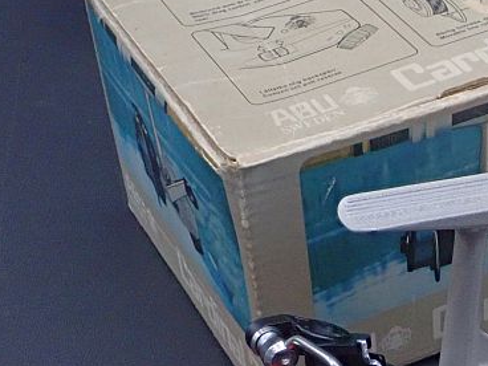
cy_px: 343
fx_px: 1226
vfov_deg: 16.7
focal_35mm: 87
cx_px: 517
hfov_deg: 21.5
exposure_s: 1/40
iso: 1000
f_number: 4
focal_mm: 7.34
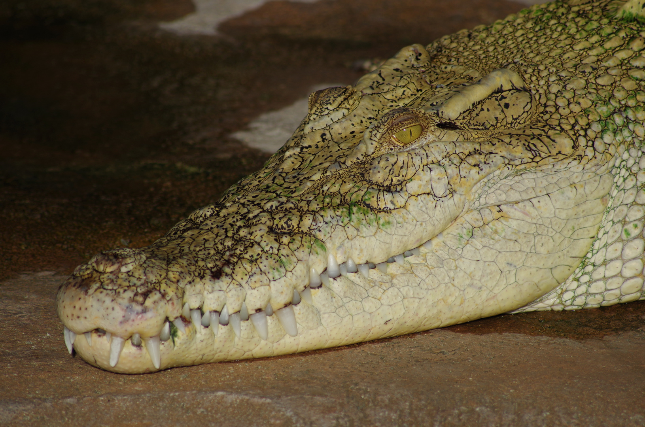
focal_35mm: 450
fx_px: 8045
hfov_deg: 4.6
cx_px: 322
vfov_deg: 3.0
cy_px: 214
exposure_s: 1/500
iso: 100
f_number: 7.1
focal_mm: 300
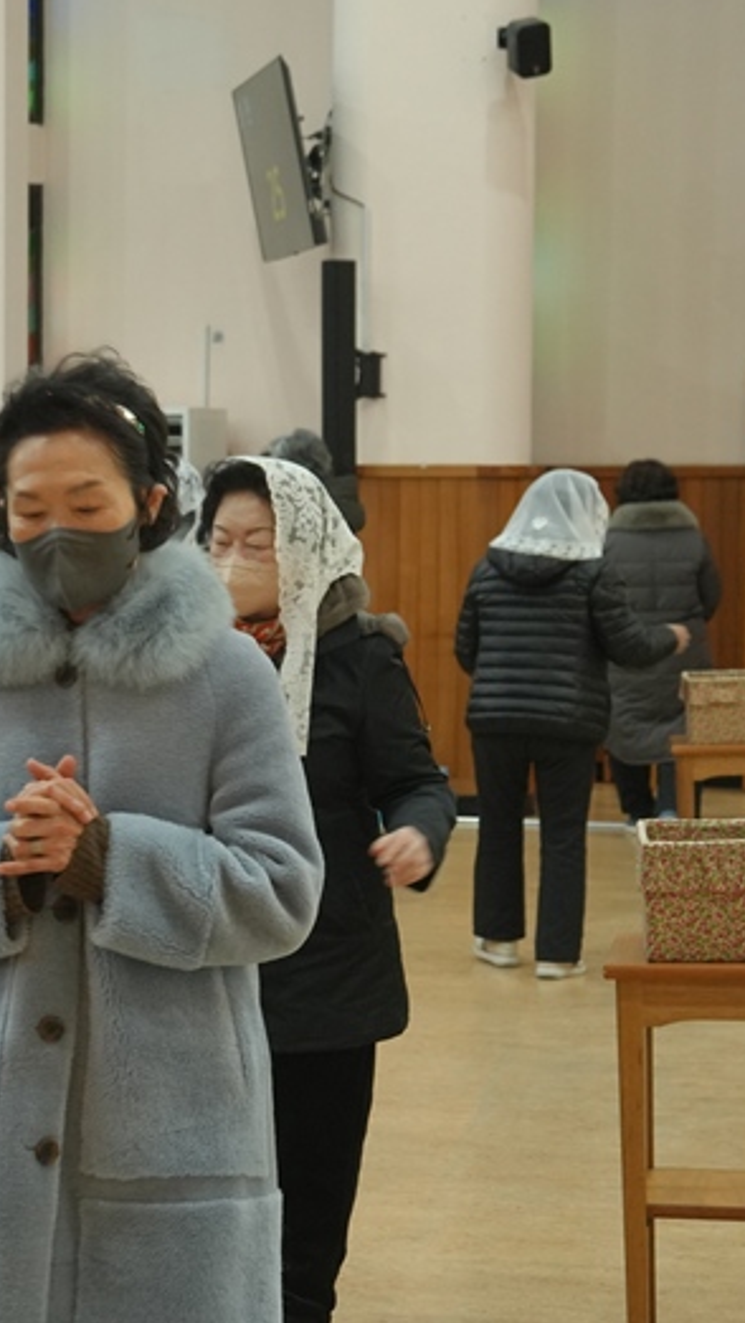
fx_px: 3052
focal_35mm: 87
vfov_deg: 24.4
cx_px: -76
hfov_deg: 13.6
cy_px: 708
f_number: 5
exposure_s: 1/60
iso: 1250
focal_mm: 34
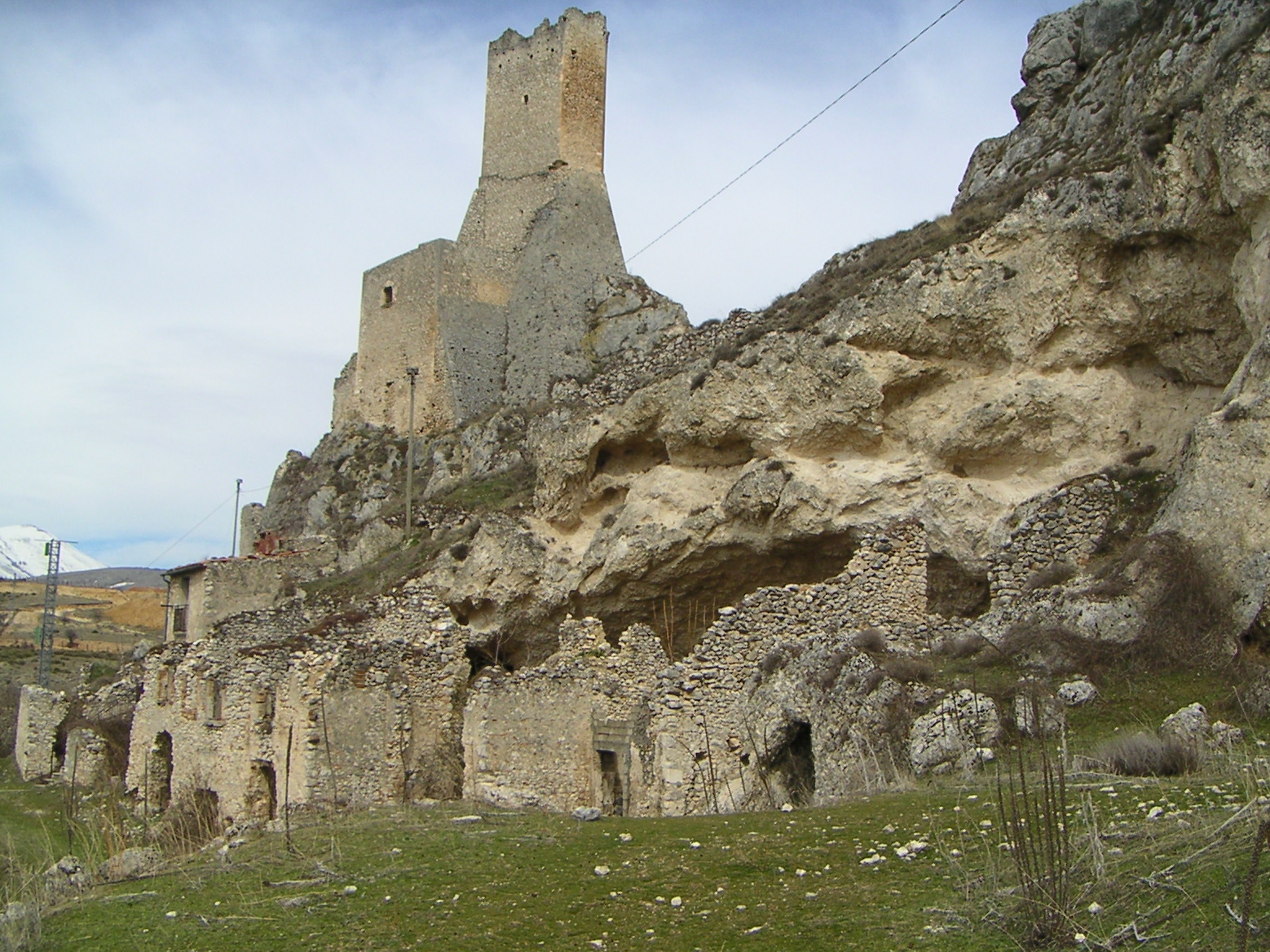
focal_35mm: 38
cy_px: 480
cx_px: 642
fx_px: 1394
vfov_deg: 37.7
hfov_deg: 49.0
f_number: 6.7
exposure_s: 1/250
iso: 64
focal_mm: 4.8
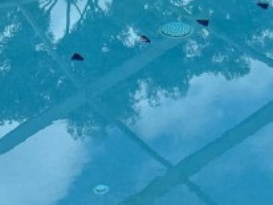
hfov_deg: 15.3
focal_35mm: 129
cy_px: -172
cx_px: 129
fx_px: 1019
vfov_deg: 10.7
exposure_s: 1/851
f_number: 1.6
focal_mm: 5.96
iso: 50
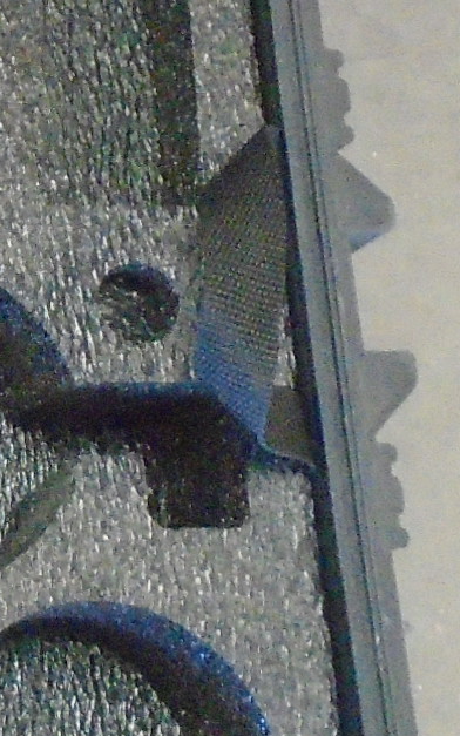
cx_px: -648
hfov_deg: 10.0
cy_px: 211
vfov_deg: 18.2
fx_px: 2286
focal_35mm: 114
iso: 800
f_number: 3.2
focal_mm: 4.6
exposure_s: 1/50
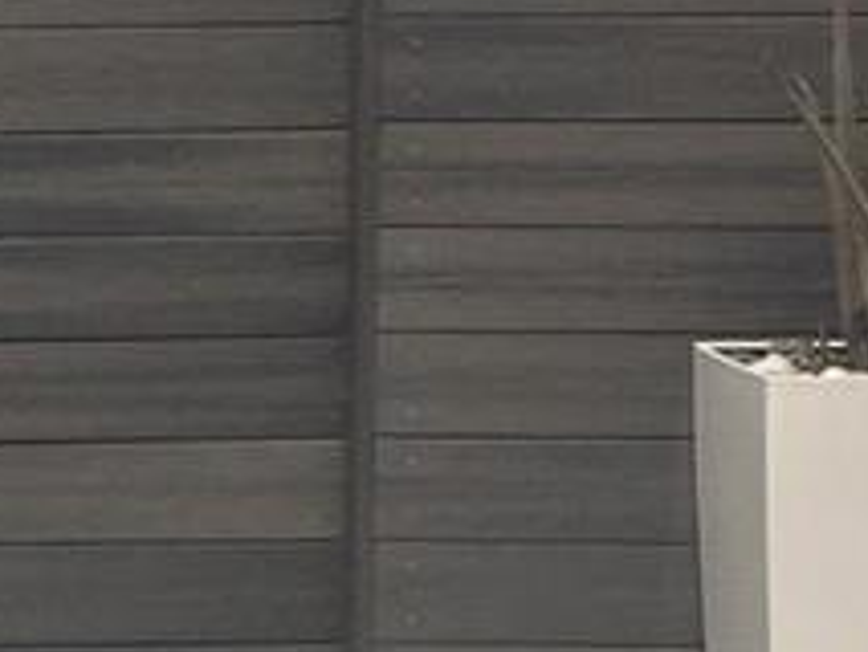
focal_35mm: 218
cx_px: -1202
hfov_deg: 8.3
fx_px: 5469
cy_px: 399
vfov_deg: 6.8
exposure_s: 1/2825
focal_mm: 4.15
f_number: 2.2
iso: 32
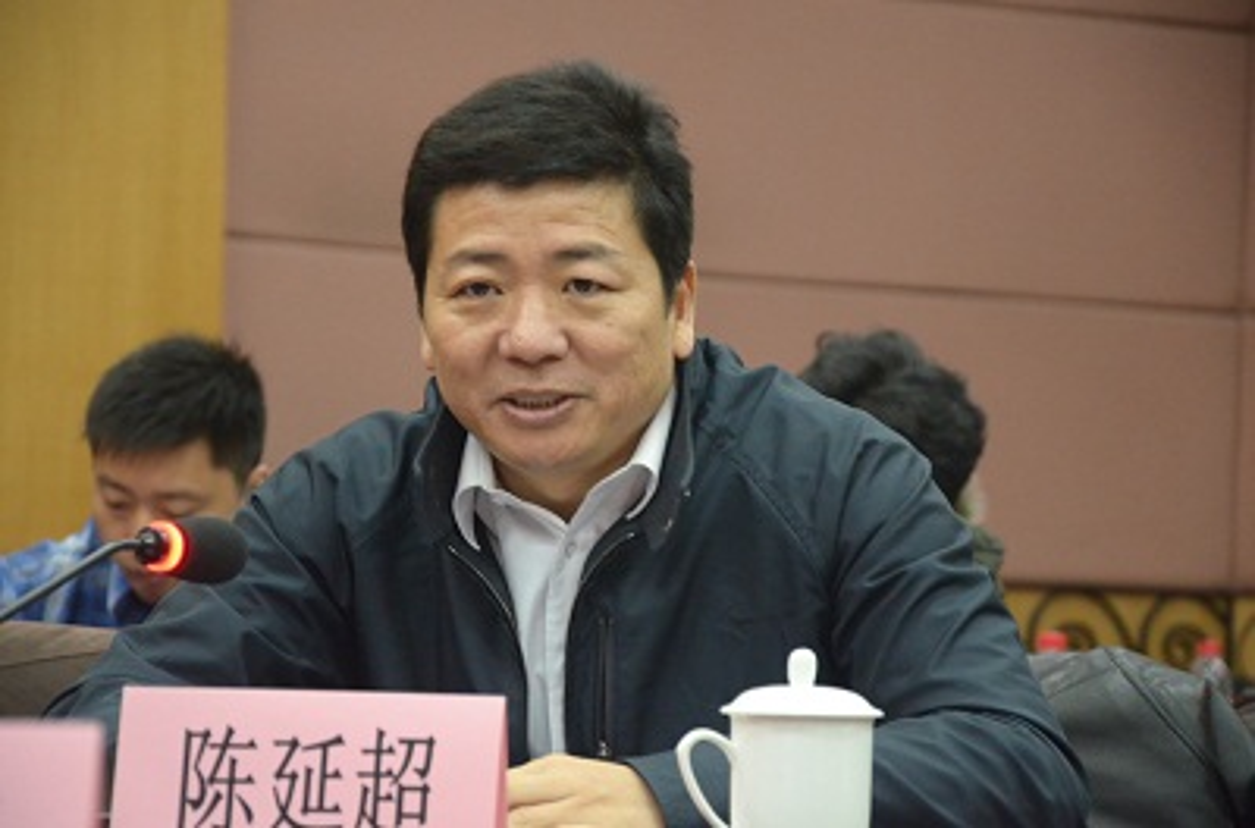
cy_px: 414
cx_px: 628
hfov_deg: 14.0
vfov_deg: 9.3
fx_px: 5108
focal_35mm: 147
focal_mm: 98
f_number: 5.6
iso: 3200
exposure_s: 1/40
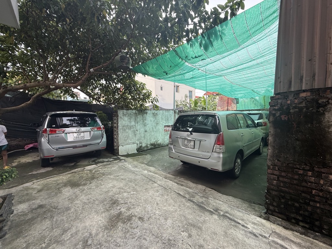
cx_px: 166
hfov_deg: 102.1
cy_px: 124
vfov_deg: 85.7
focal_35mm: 14
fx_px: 134
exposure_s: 1/137
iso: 50
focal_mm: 2.22
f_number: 2.2
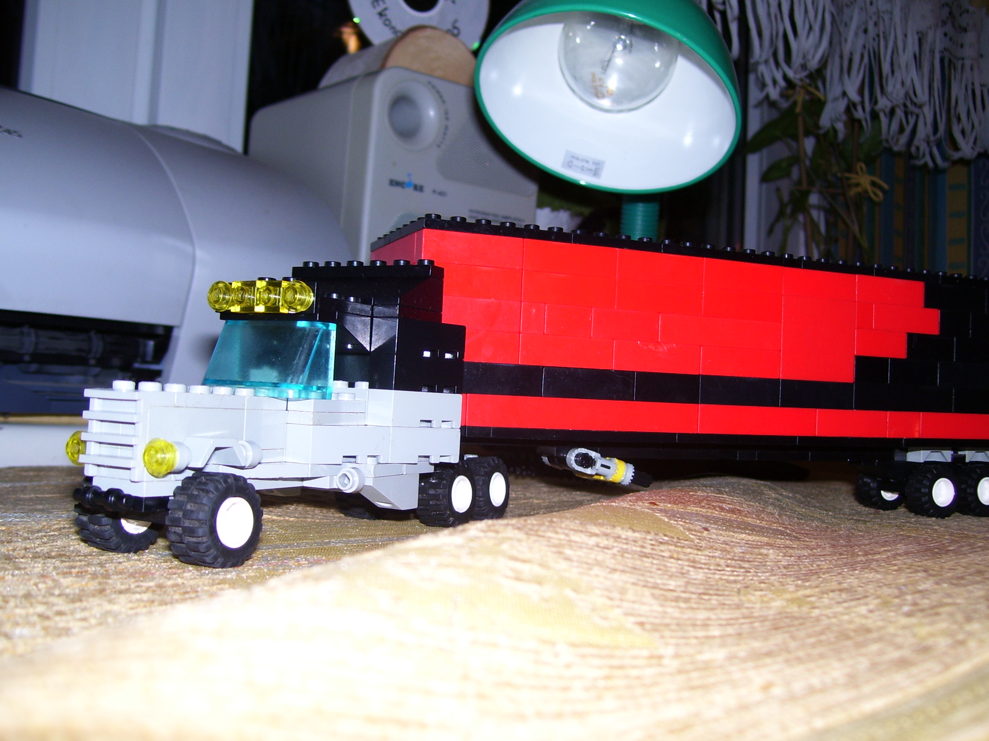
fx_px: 1057
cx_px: 494
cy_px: 370
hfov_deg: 50.1
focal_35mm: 37
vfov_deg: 38.7
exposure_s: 1/60
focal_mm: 6
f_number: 2.7
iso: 80
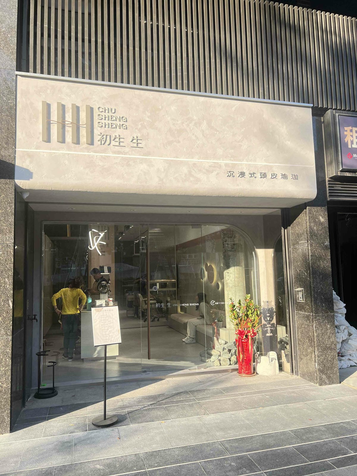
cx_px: 178
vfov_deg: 67.3
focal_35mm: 26
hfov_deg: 53.1
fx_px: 358
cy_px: 238
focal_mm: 5.7
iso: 50
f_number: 1.5
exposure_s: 1/539
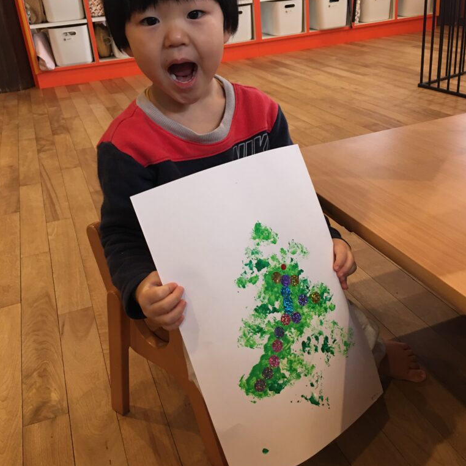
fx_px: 533
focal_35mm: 35
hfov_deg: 47.2
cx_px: 235
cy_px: 213
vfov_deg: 47.2
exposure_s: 1/17
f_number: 2.2
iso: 80
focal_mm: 4.15
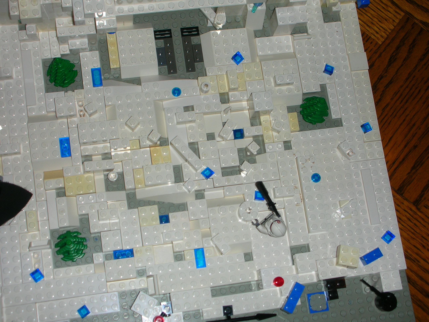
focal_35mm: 61
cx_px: 214
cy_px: 161
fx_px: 756
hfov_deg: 31.7
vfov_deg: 24.0
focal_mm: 10.1
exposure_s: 1/120
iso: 50
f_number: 4
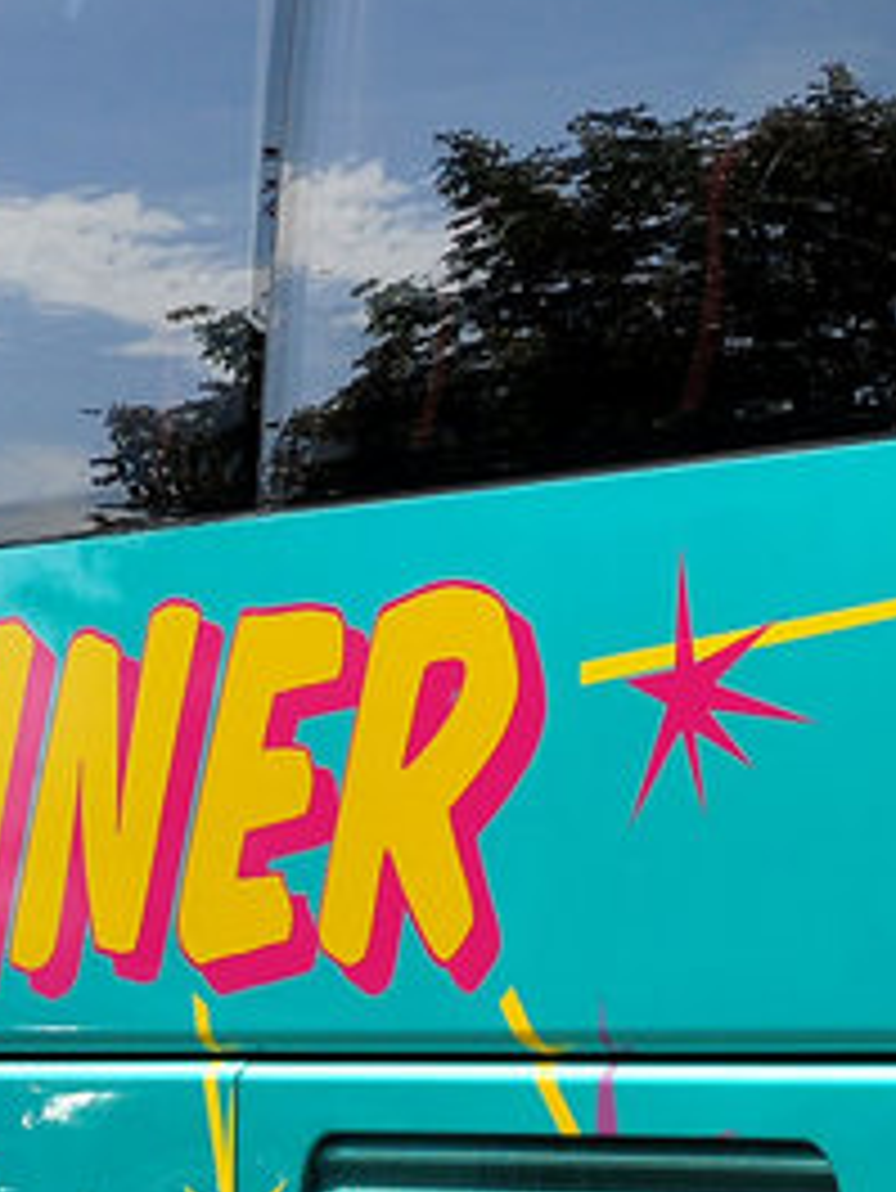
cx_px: 401
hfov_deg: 6.5
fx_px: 7868
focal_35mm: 228
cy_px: 436
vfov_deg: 8.7
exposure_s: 1/320
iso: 200
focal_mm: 35
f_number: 9
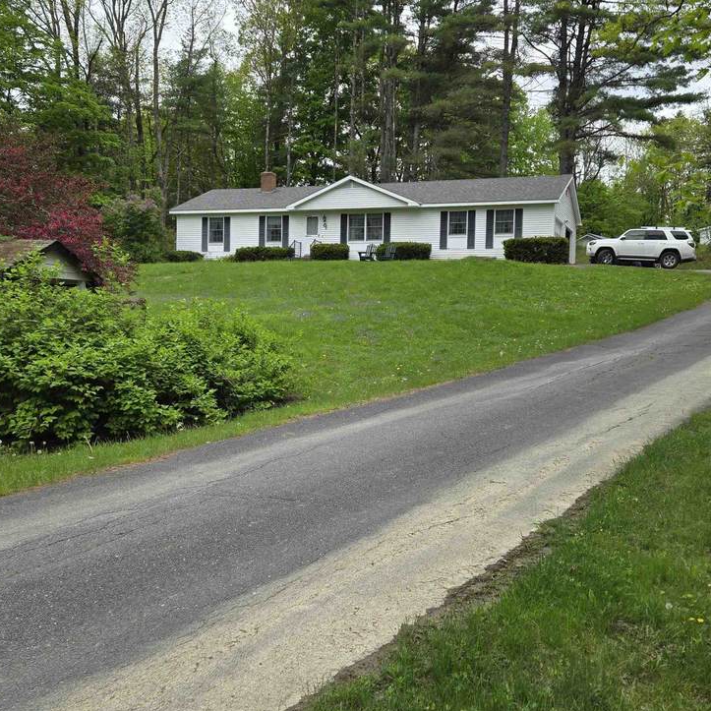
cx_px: 382
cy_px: 361
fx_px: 837
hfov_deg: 46.0
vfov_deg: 46.0
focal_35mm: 36
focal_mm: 5.4
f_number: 1.8
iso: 25
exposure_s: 1/838
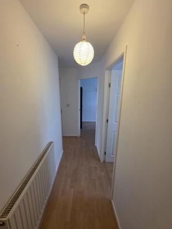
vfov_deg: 102.0
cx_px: 82
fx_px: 93
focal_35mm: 14
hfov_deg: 85.7
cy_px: 117
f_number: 1.9
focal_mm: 2.2
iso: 160
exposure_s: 1/101
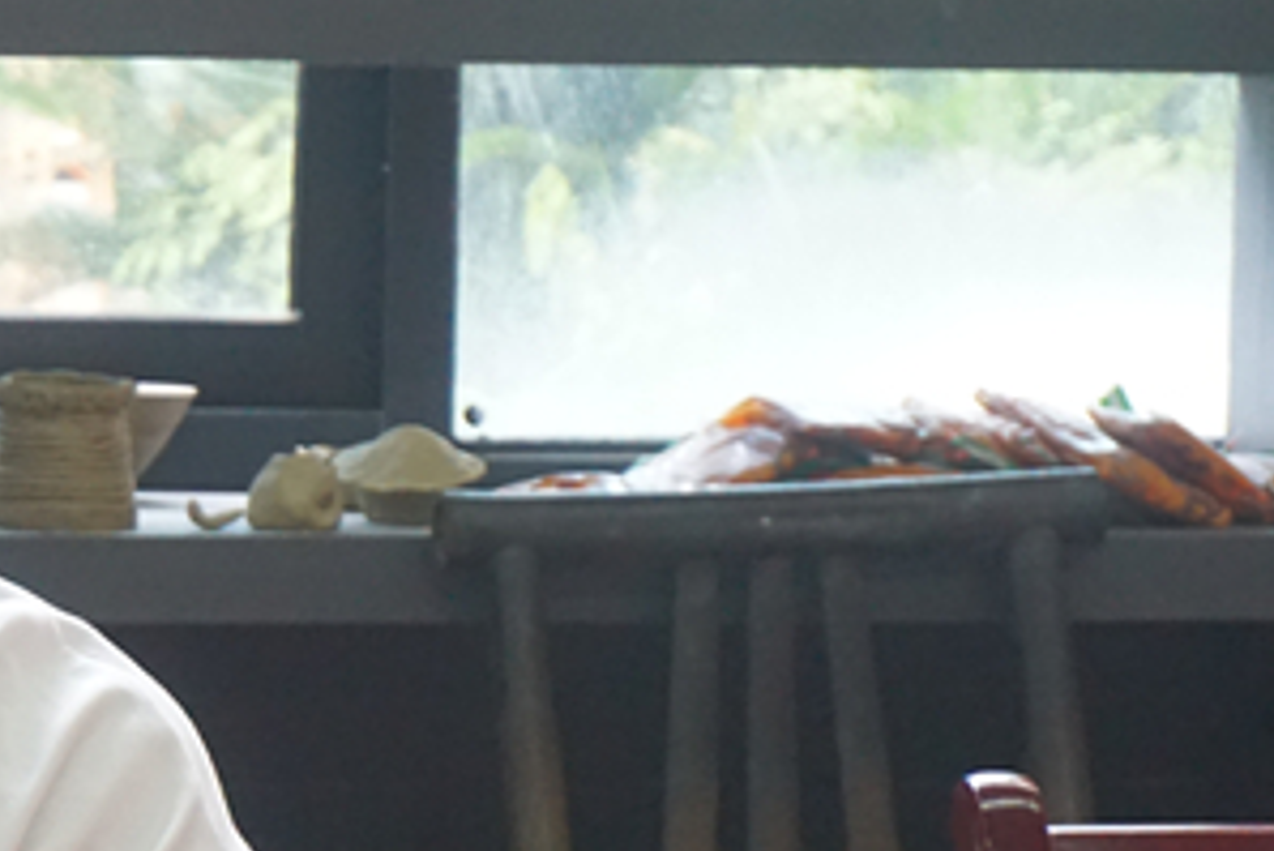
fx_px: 6550
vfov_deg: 7.4
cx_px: -282
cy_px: 703
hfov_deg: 10.9
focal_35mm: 185
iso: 3200
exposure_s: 1/125
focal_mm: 46
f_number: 5.6
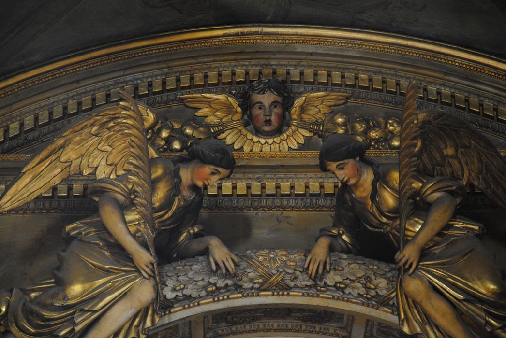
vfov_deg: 8.7
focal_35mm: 158
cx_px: 253
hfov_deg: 13.0
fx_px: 2216
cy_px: 169
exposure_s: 1.6
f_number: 6.3
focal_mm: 105
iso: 400
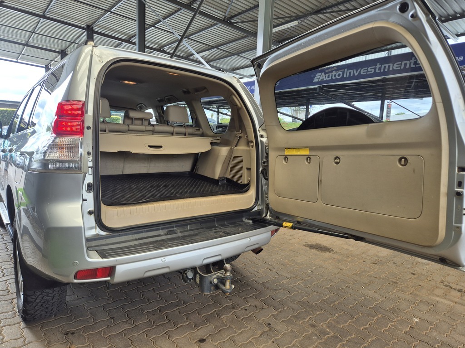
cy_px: 174
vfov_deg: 58.9
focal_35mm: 23
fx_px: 309
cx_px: 232
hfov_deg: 73.9
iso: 32
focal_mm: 5.4
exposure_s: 1/180
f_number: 1.8
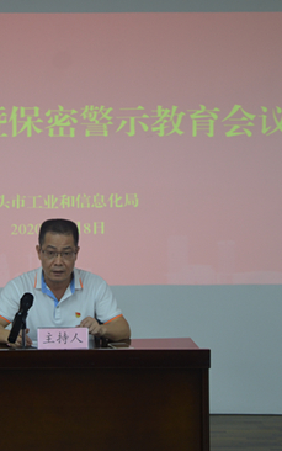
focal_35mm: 80
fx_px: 983
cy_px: 219
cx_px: 76
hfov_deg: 16.3
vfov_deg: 25.8
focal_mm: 32
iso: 400
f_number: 4.2
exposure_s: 1/60
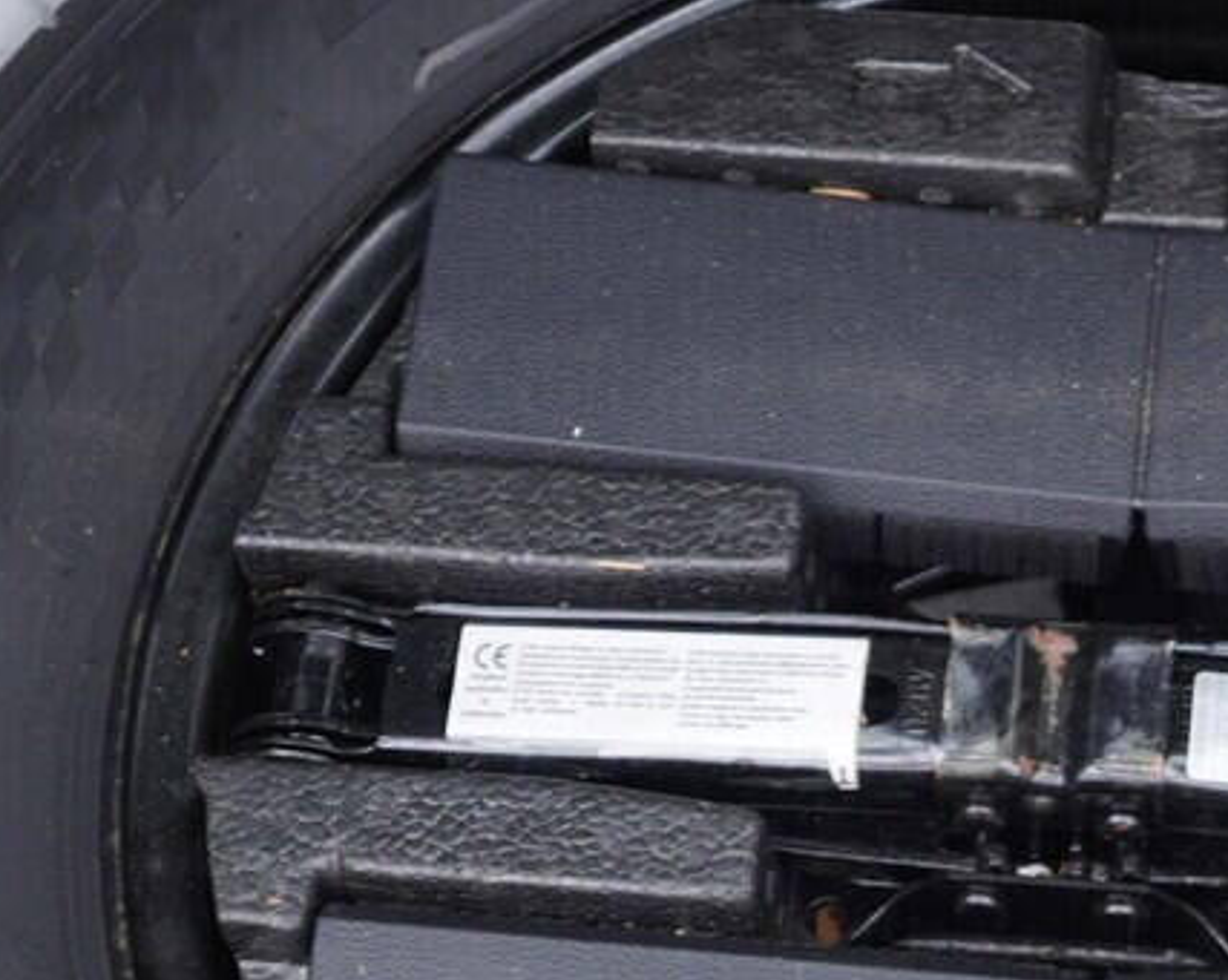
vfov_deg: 13.4
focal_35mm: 114
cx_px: 1127
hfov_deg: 16.6
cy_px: 848
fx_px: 4140
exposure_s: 1/40
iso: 200
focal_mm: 24
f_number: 2.8
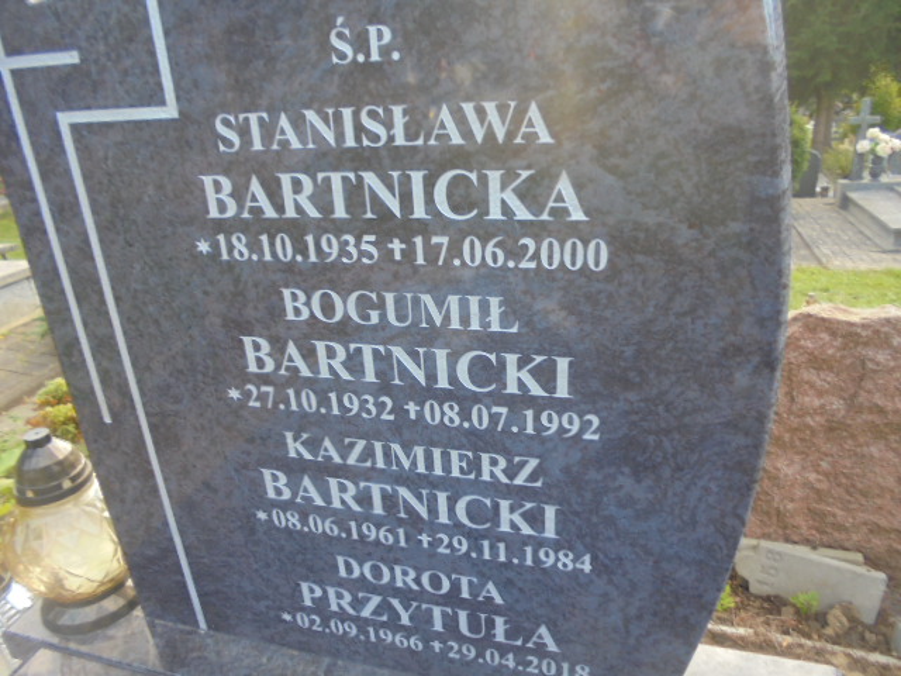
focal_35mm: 26
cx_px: 450
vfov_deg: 53.1
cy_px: 338
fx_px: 677
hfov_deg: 67.3
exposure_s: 1/50
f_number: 3.5
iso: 100
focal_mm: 4.6
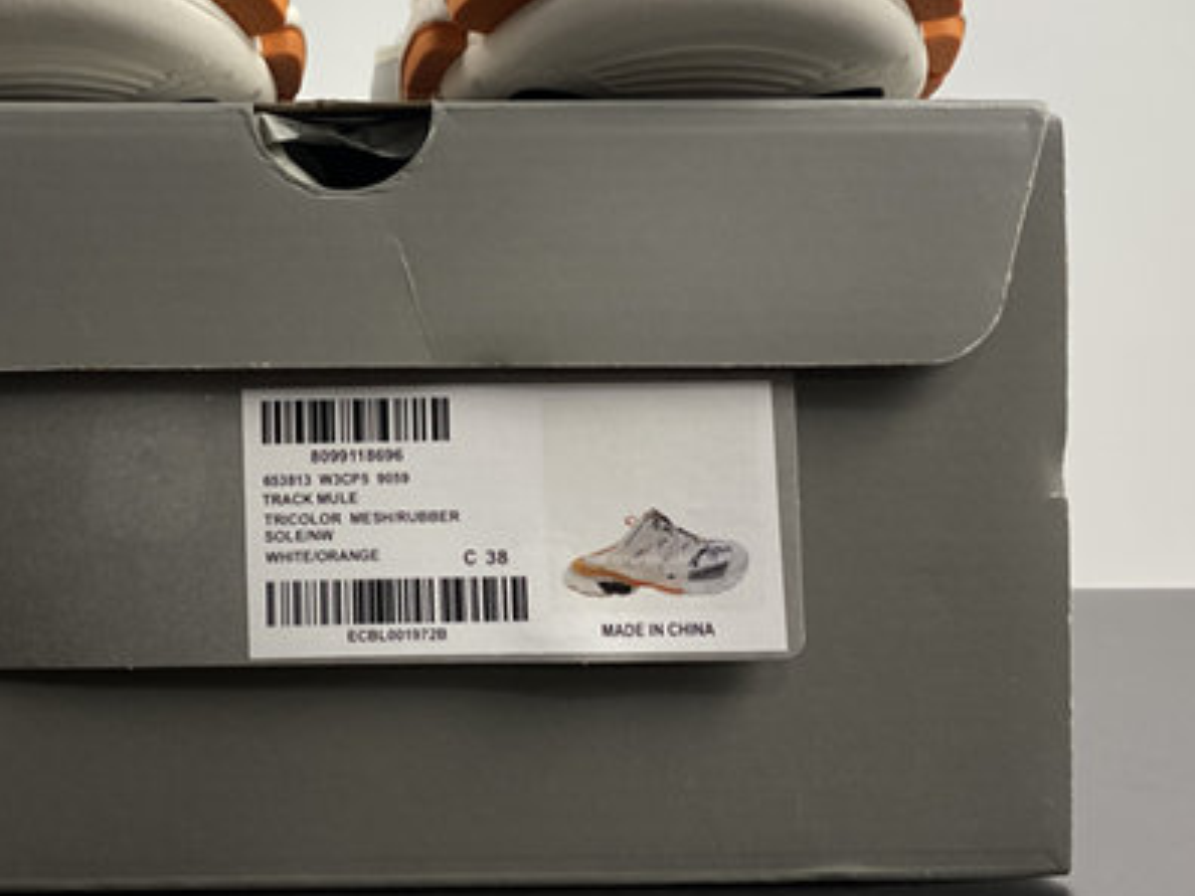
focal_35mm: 46
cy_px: 282
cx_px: 296
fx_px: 1588
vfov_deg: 31.2
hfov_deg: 40.1
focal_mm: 4.25
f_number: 1.8
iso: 32
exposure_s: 1/104
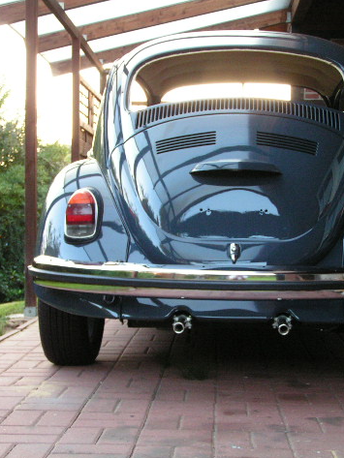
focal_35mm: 69
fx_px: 914
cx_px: 223
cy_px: 231
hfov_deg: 21.3
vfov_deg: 28.2
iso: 200
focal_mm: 8.6
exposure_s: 1/60
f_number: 3.2
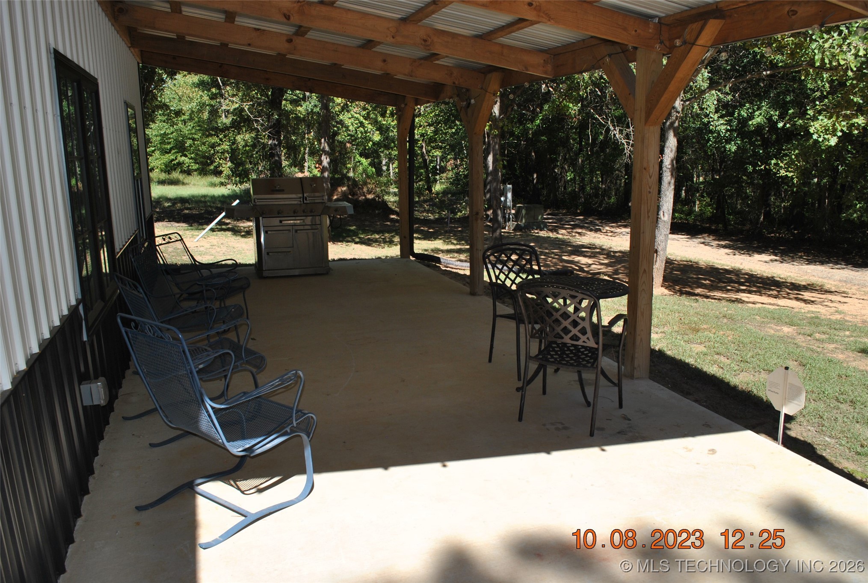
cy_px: 292
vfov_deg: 48.1
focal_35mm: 27
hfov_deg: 67.3
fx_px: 652
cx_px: 434
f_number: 8
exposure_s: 1/200
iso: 100
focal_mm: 18
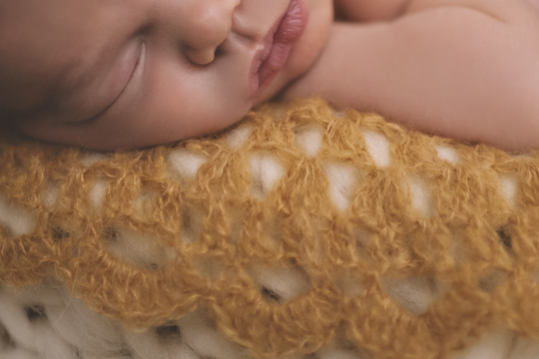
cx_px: 317
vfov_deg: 17.2
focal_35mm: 78
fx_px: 1167
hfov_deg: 26.0
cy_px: 38
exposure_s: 1/160
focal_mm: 35
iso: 200
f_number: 1.6
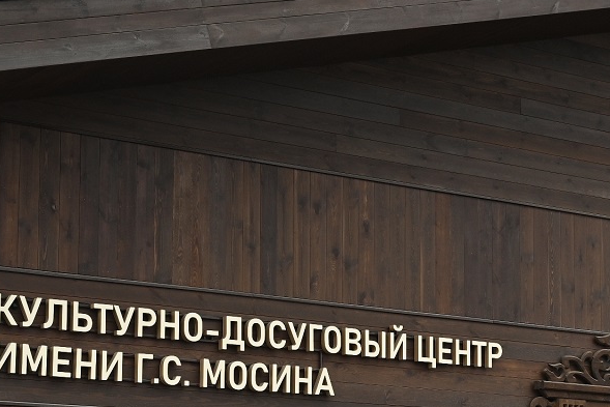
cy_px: 314
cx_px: 453
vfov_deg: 15.2
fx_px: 1519
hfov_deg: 22.5
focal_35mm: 90
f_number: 5.6
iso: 140
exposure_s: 1/250
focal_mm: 27.5
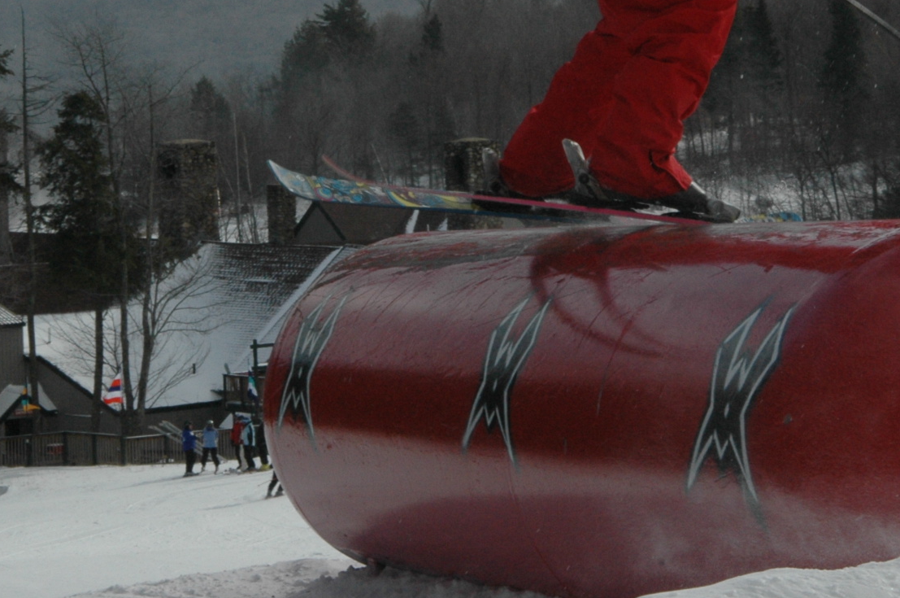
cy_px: 27
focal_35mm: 170
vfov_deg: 8.0
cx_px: 433
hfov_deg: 12.1
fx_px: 4244
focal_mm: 56
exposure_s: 1/250
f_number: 22
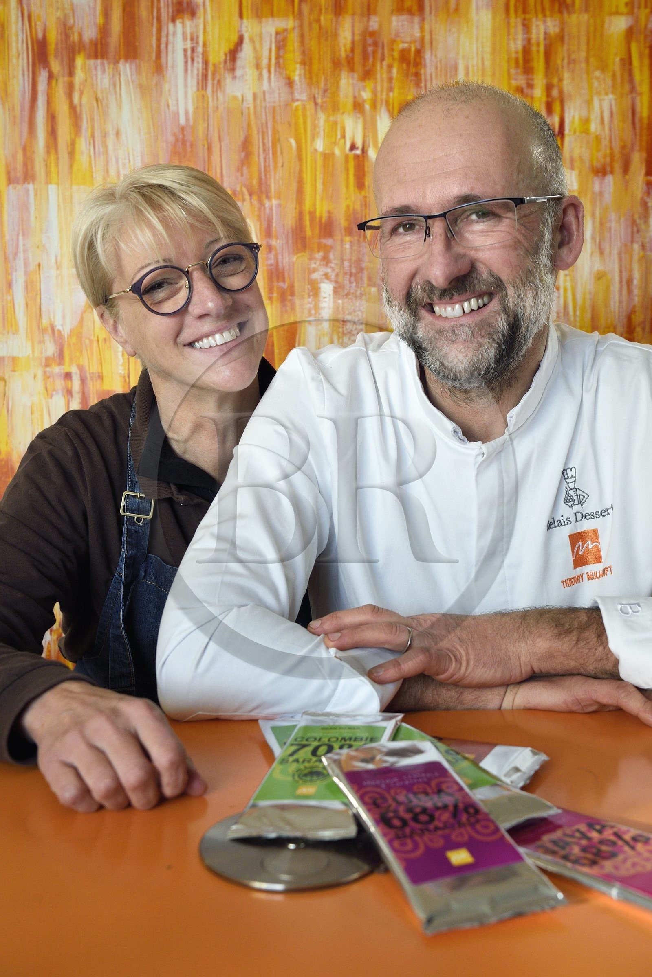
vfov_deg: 50.7
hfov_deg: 35.1
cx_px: 326
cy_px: 488
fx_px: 1032
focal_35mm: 38
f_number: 6.3
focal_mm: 38
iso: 1600
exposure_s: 1/50
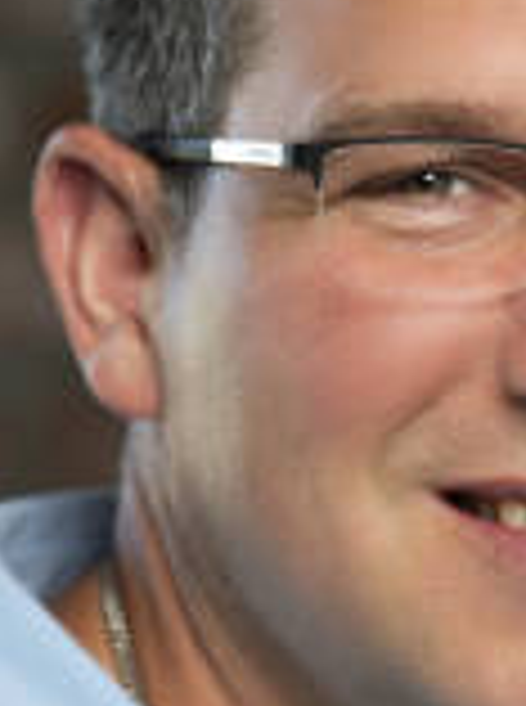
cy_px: 477
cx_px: 452
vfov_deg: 7.6
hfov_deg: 5.7
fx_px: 5310
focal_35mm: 261
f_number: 3.5
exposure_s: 1/160
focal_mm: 85
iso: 400
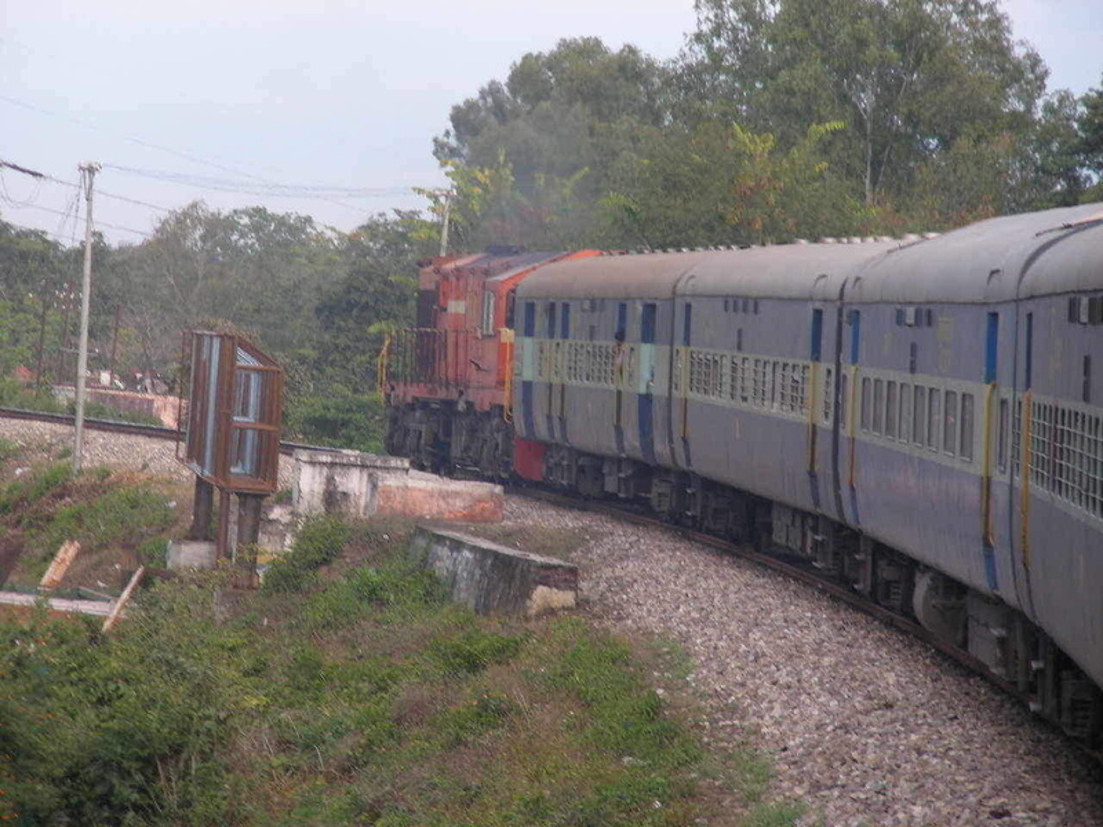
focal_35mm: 230
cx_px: 552
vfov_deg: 6.5
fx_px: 7329
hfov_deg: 8.6
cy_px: 414
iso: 50
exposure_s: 1/172
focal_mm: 38.3
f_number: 3.5
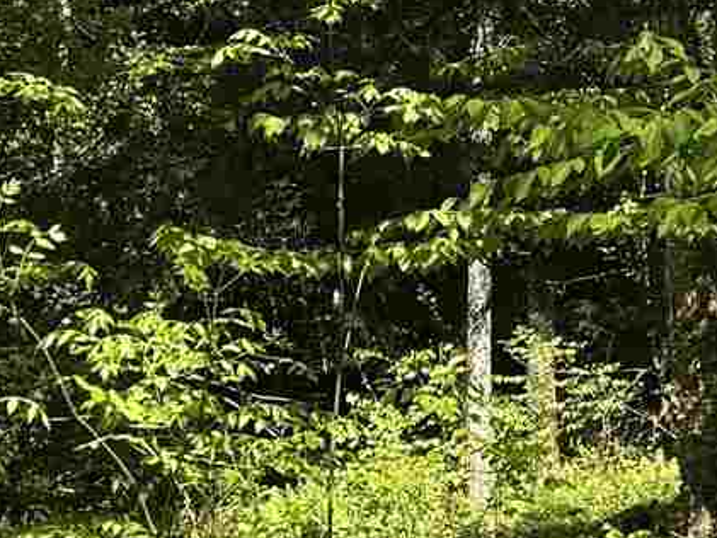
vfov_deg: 8.1
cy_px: -524
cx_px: 1001
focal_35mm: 175
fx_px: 3626
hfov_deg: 11.0
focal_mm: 6.76
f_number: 1.78
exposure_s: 1/1385
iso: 100
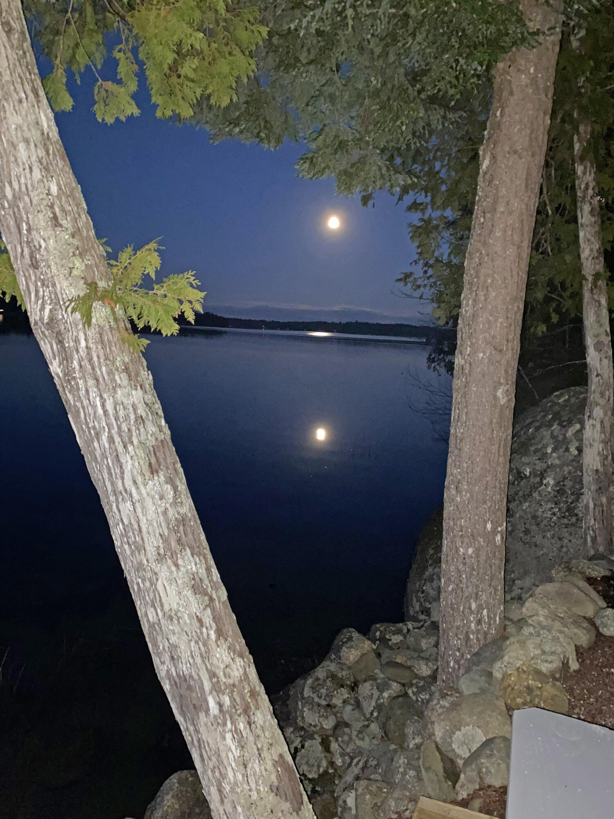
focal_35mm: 26
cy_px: 410
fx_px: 615
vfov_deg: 67.3
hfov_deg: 53.1
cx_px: 307
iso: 400
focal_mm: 4.25
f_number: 1.8
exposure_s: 1/4
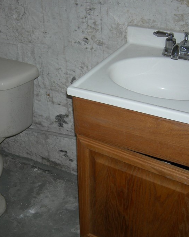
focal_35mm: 53
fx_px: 371
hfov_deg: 28.5
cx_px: 69
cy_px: 130
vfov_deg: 35.3
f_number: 2.7
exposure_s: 1/60.1
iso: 64
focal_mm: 7.5
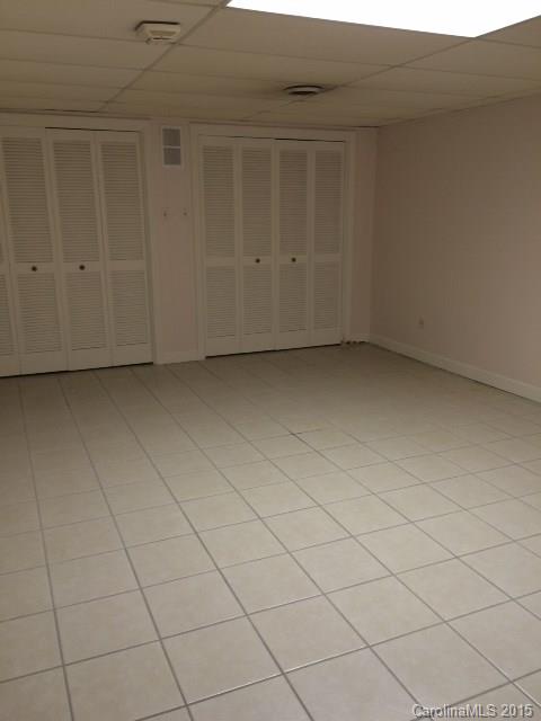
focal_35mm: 29
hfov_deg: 48.2
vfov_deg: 61.7
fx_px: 604
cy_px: 360
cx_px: 270
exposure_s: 1/30
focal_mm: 4.15
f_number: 2.2
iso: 100
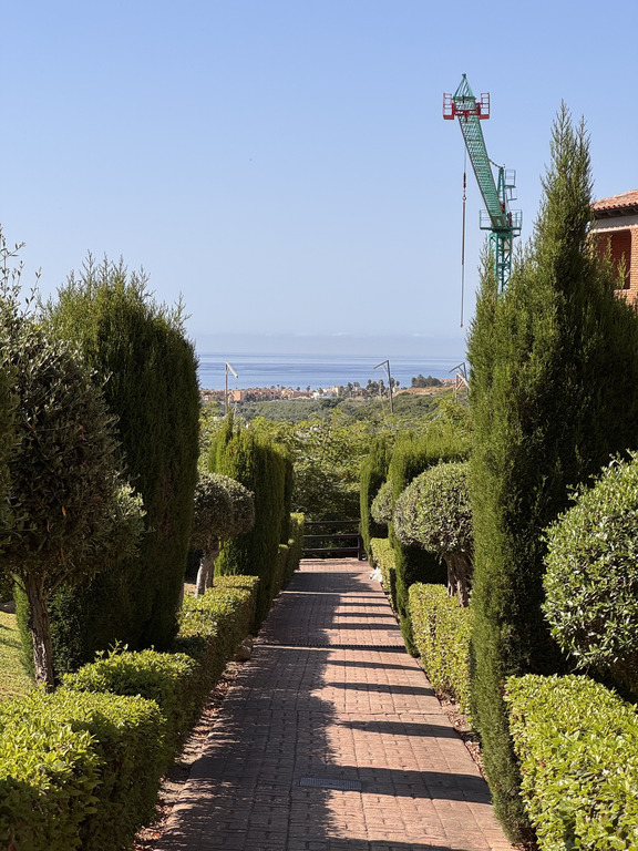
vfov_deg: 25.3
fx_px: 1892
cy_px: 426
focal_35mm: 77
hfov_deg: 19.1
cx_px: 319
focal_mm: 9
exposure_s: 1/951
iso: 25
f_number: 2.8
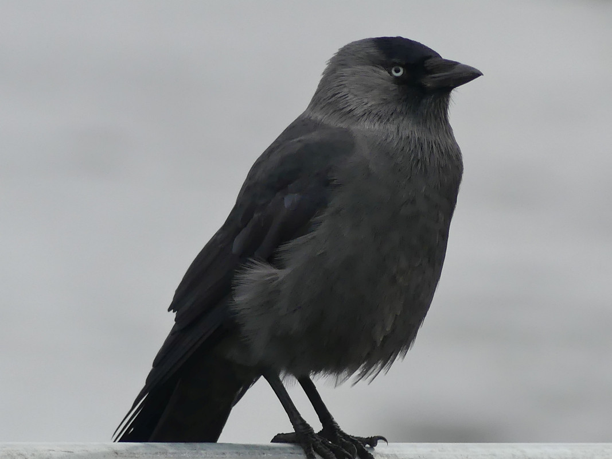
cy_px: 230
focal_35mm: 1200
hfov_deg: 1.7
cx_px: 306
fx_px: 21213
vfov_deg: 1.2
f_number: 3.2
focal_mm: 108
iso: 100
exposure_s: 1/250
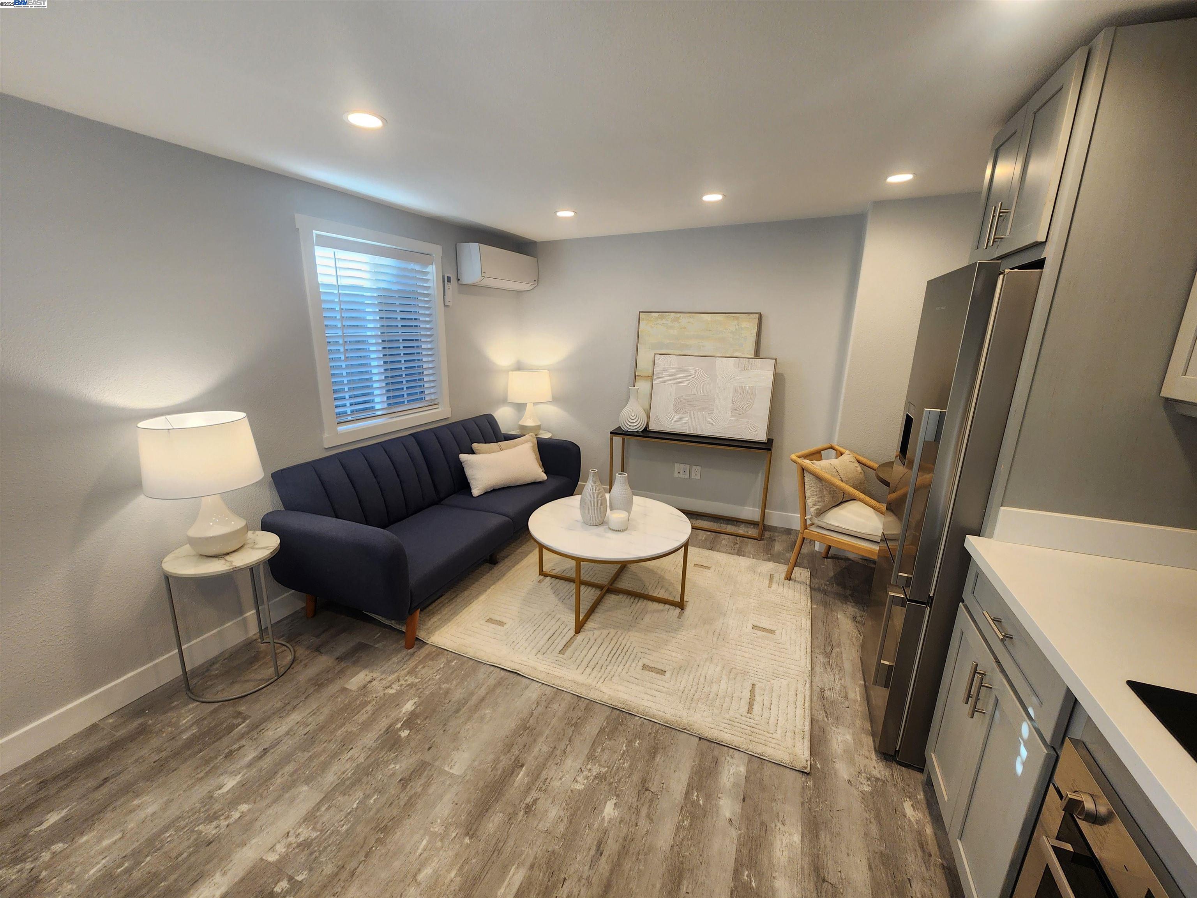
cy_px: 449
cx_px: 598
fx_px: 450
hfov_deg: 106.2
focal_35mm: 13
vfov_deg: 89.9
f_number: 2.2
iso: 100
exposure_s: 1/60
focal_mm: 2.2
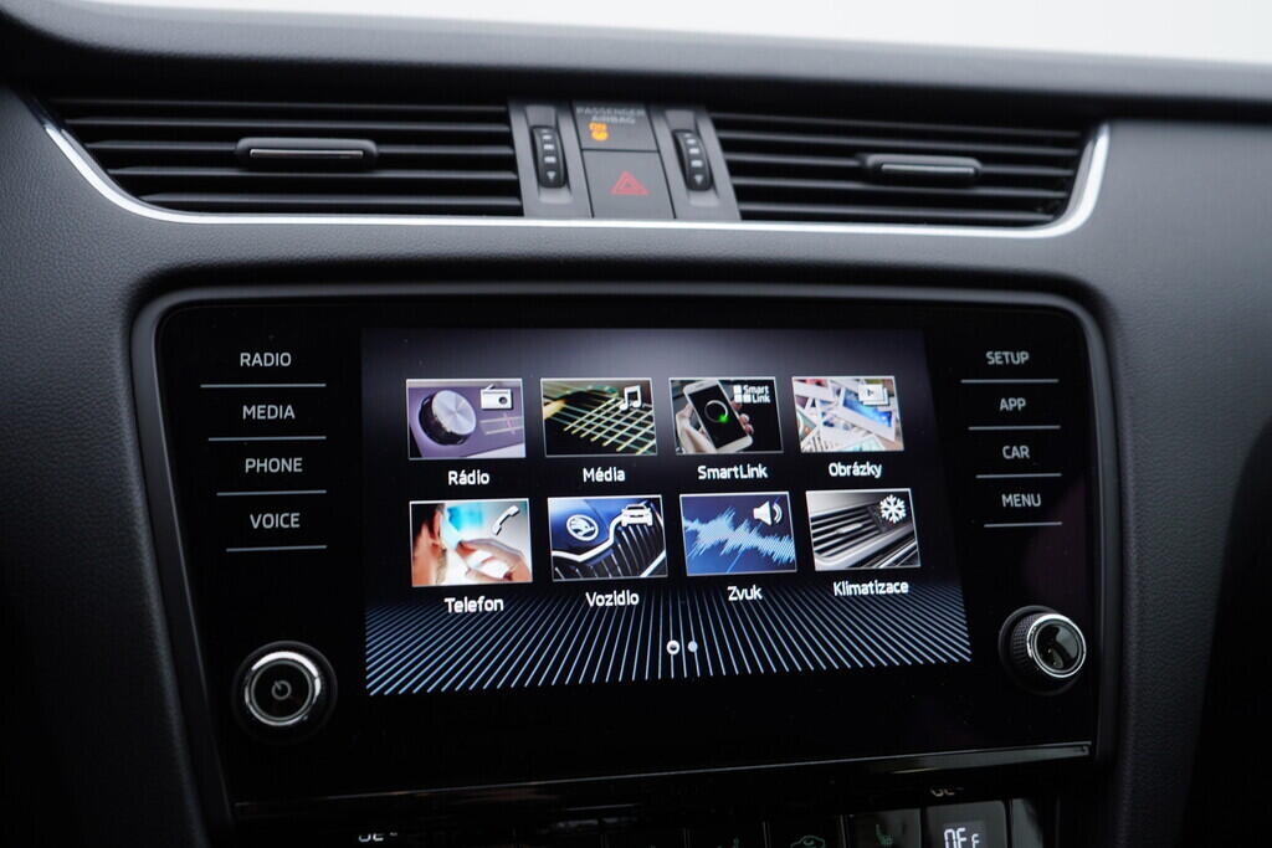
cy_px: 424
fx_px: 1272
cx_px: 636
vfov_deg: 36.9
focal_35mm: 36
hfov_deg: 53.1
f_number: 3.2
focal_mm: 24
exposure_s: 1/50
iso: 125
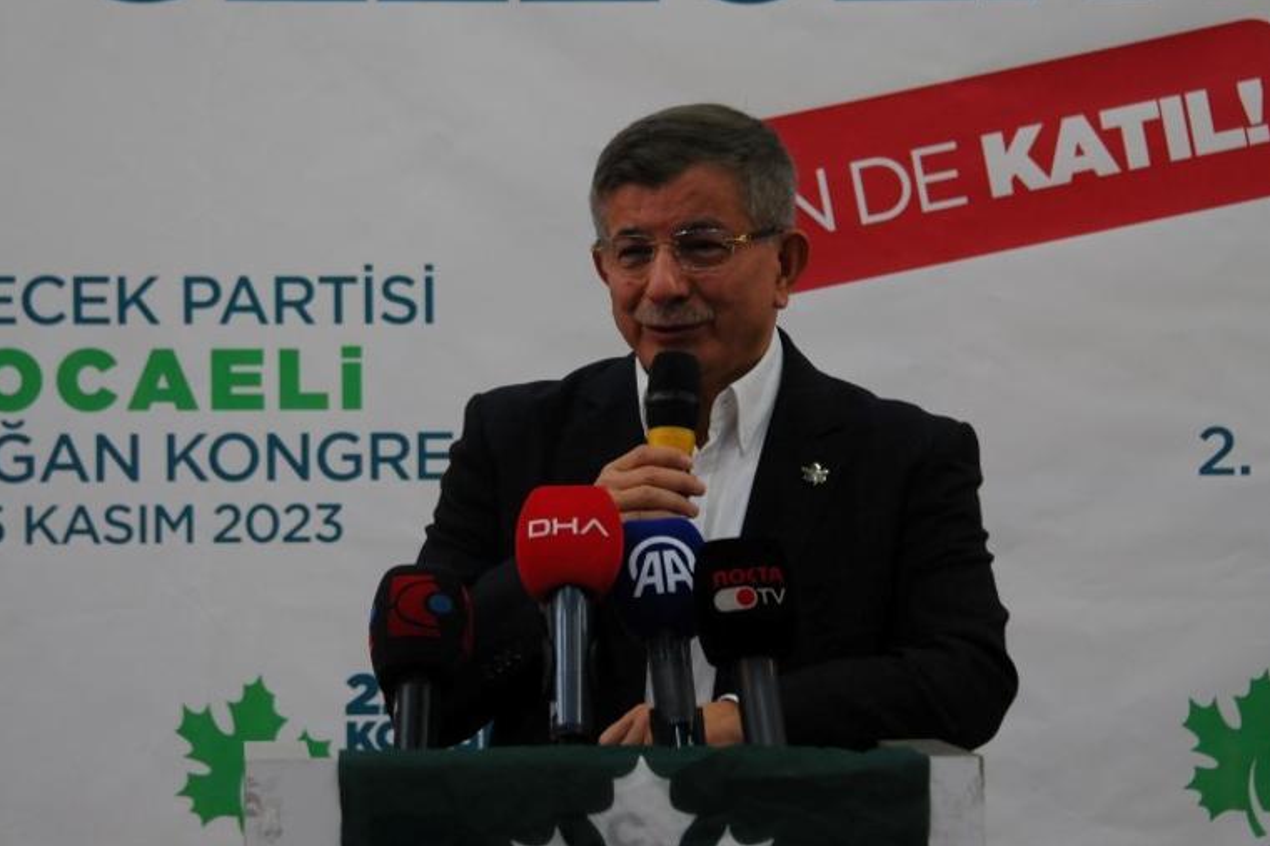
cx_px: 629
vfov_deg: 7.2
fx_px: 6683
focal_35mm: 190
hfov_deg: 10.9
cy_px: 421
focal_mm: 125
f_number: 5.6
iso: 1000
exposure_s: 1/80
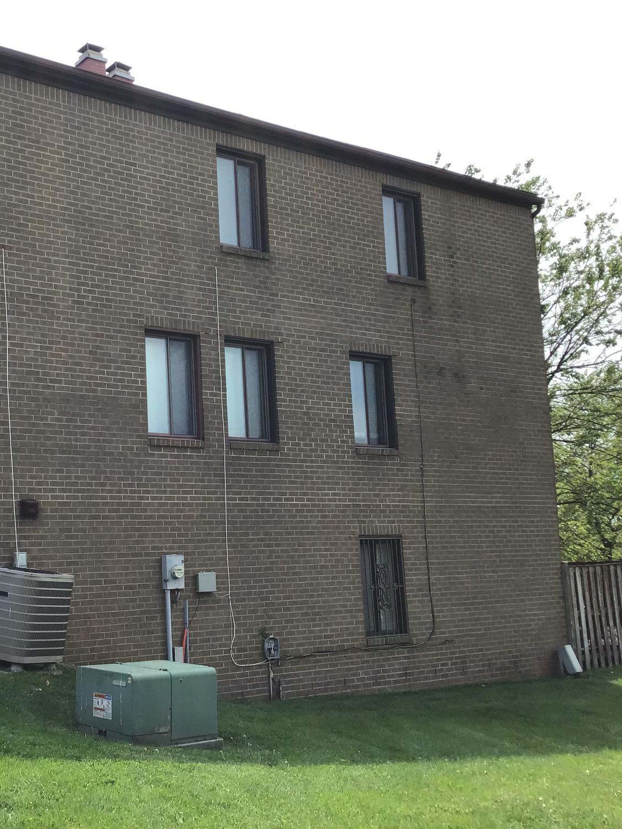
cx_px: 151
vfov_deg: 44.8
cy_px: 411
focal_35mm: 42
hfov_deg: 33.6
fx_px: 1006
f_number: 2.4
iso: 25
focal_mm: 3.3
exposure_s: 1/727
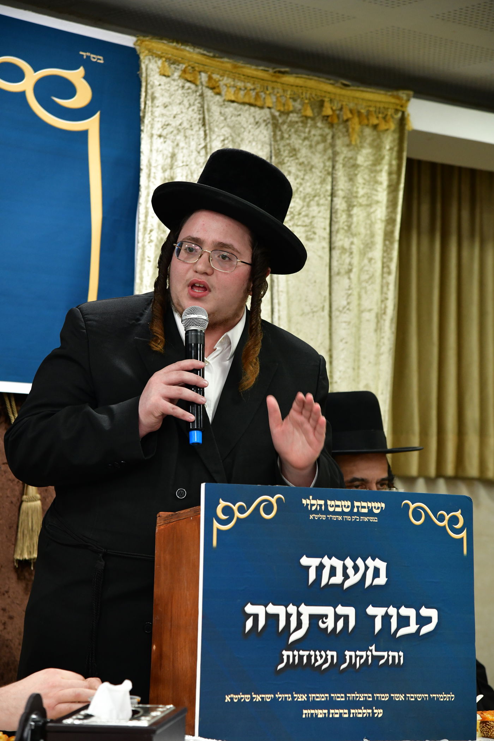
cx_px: 247
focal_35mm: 100
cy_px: 370
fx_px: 2058
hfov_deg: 13.7
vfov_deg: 20.4
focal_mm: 100
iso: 2500
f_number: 5.6
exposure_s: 1/100
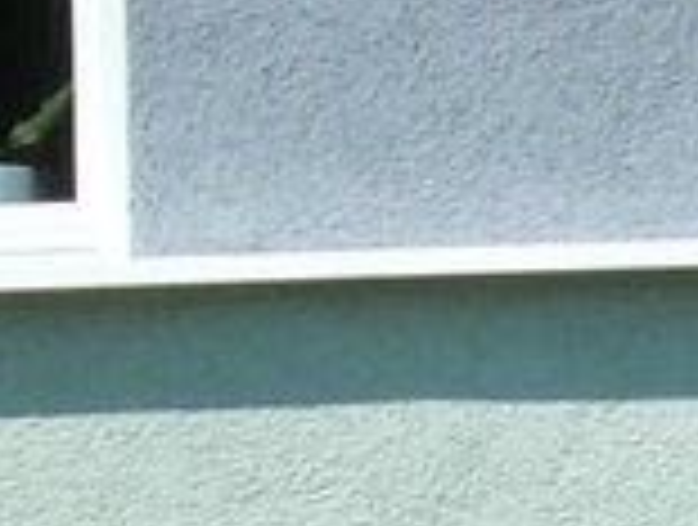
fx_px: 11318
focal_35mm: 560
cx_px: 2234
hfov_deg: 3.4
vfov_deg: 2.6
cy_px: 1609
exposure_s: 1/400
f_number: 5.6
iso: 100
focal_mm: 13.7
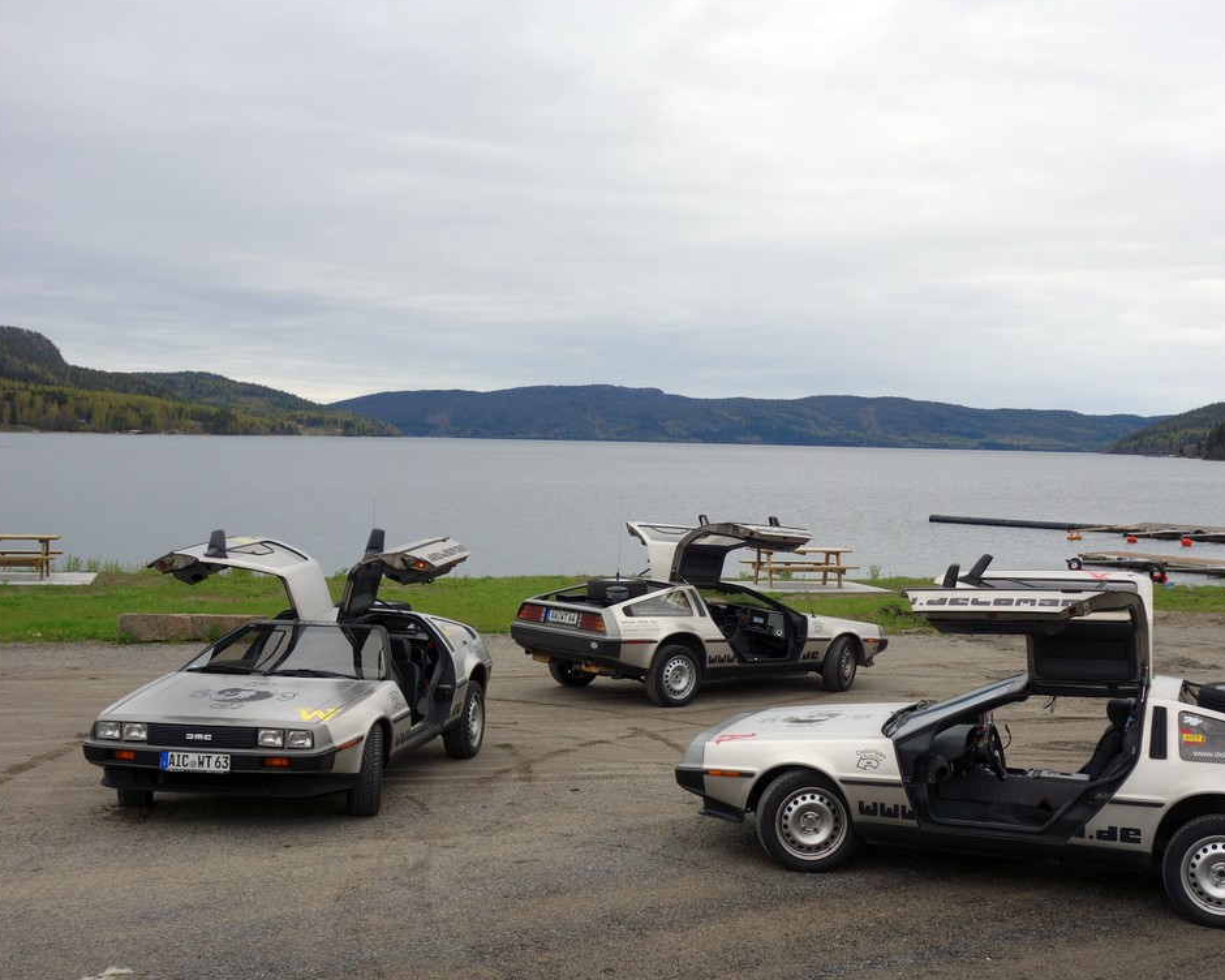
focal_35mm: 46
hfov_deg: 40.3
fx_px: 1668
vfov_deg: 32.7
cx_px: 679
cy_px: 491
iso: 125
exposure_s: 1/200
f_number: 5.6
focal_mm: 14.75
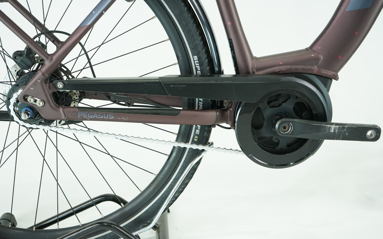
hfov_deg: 43.5
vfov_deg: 28.0
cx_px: 192
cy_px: 115
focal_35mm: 46
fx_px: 480
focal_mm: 45
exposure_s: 1/200
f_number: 5
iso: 2000
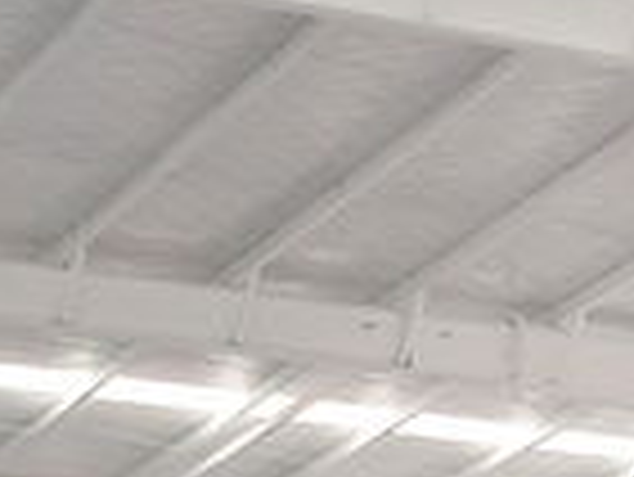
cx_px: 890
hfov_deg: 9.2
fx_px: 3849
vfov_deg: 6.6
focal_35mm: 210
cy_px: 1292
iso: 200
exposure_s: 1/100
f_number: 1.4
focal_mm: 6.98
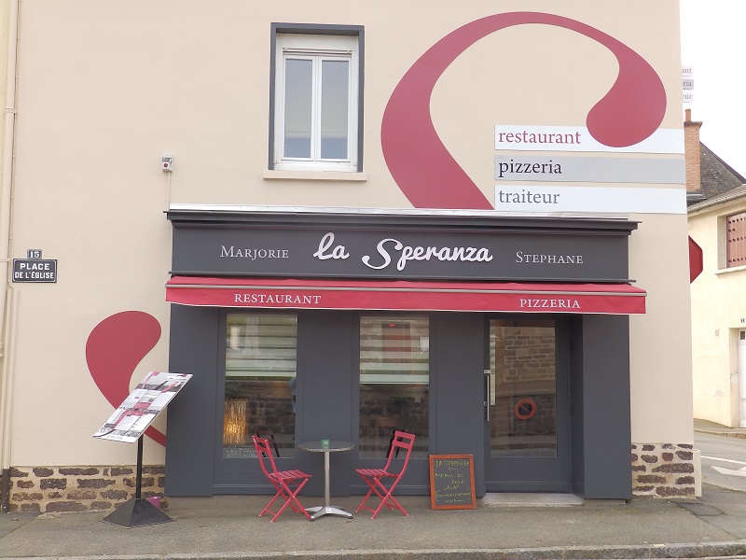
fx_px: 991
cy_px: 280
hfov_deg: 41.2
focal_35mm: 46
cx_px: 373
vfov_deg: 31.5
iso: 80
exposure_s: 1/50
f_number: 4.2
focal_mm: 8.2
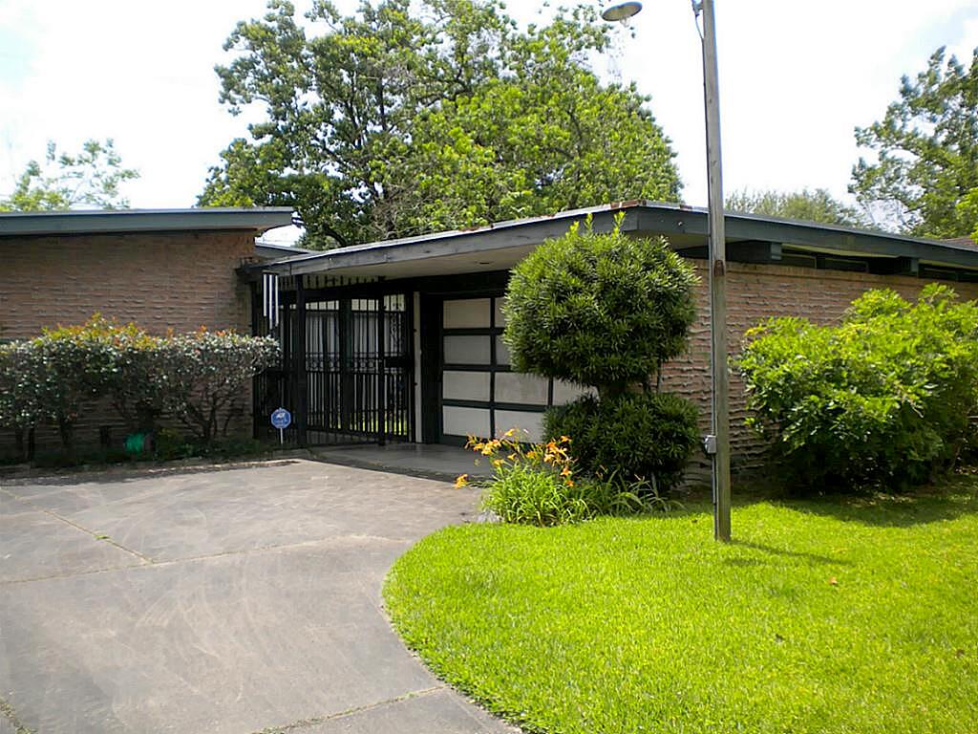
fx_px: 989
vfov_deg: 40.7
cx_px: 489
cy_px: 367
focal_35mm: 35
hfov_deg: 52.6
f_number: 4.6
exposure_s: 1/412
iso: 80
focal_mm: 6.3
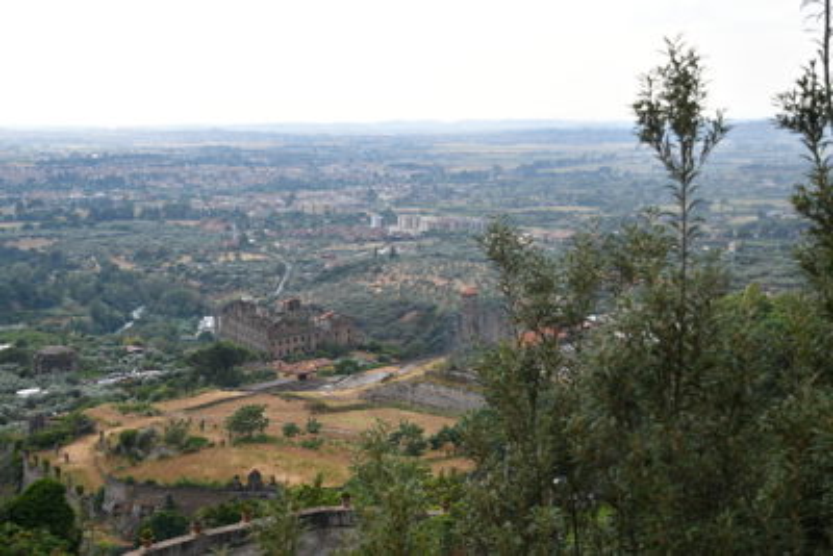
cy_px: 278
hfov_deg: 38.2
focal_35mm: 52
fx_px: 1204
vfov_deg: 26.0
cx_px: 416
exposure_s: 1/400
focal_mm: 35
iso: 100
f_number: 4.5
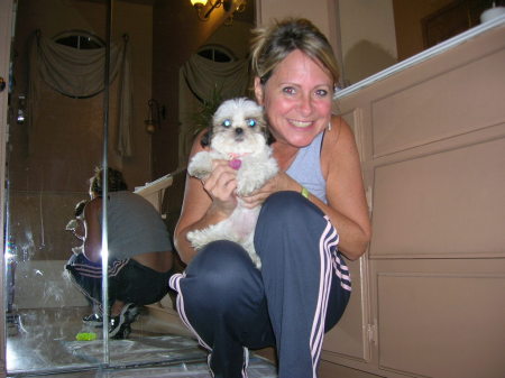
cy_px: 189
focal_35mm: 34
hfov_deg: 54.0
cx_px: 252
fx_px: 496
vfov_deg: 41.8
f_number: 2.9
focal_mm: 5.7
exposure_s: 1/60.1
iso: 50
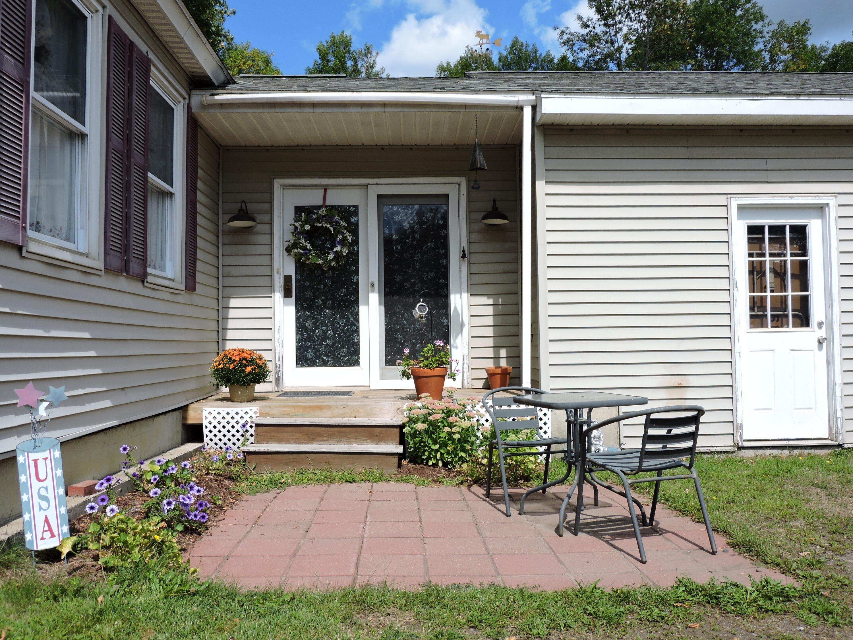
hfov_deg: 60.0
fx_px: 739
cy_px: 320
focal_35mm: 30
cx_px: 426
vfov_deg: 46.8
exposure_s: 1/1250
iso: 100
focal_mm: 5.4
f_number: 3.1
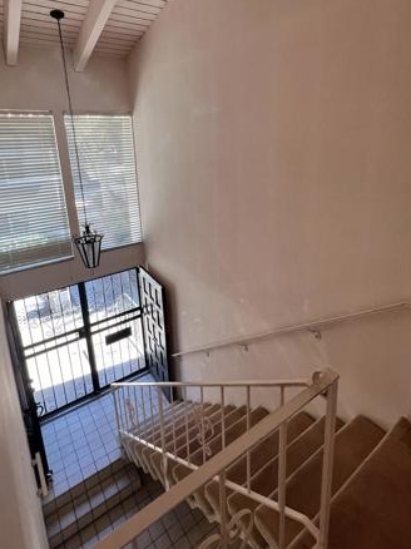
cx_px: 239
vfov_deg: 83.4
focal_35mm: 19
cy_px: 213
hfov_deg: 68.2
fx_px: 301
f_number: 1.8
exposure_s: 1/120
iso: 100
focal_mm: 1.57
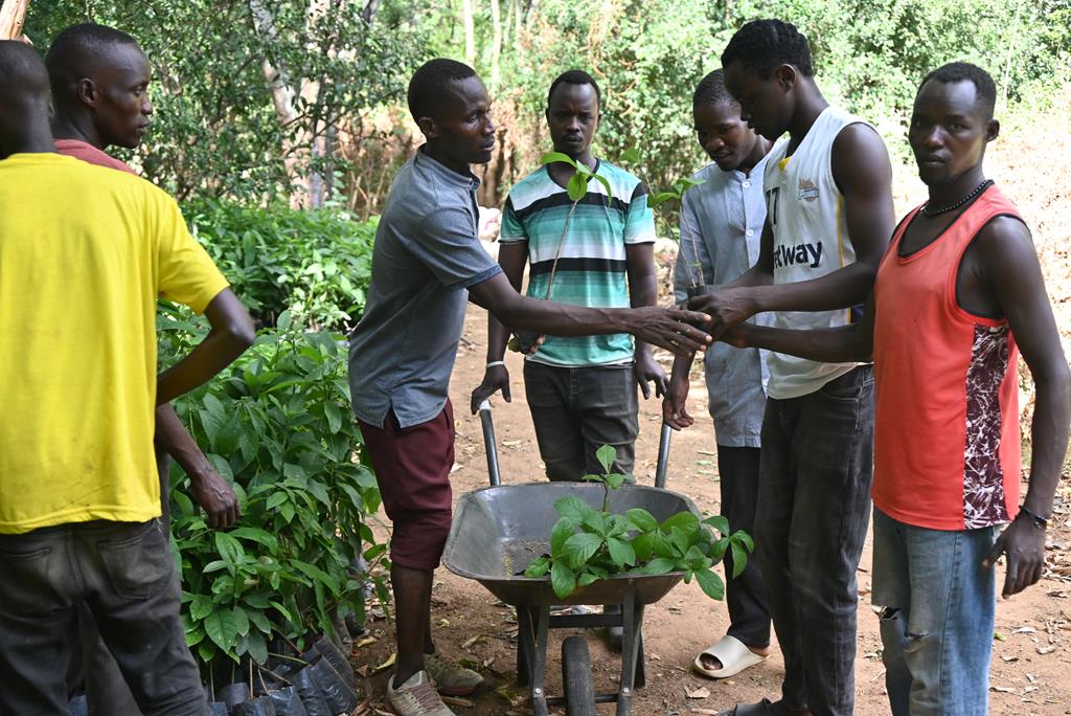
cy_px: 358
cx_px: 536
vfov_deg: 30.6
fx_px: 1310
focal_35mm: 44
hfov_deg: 44.5
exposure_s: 1/200
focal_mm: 44
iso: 400
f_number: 5.3
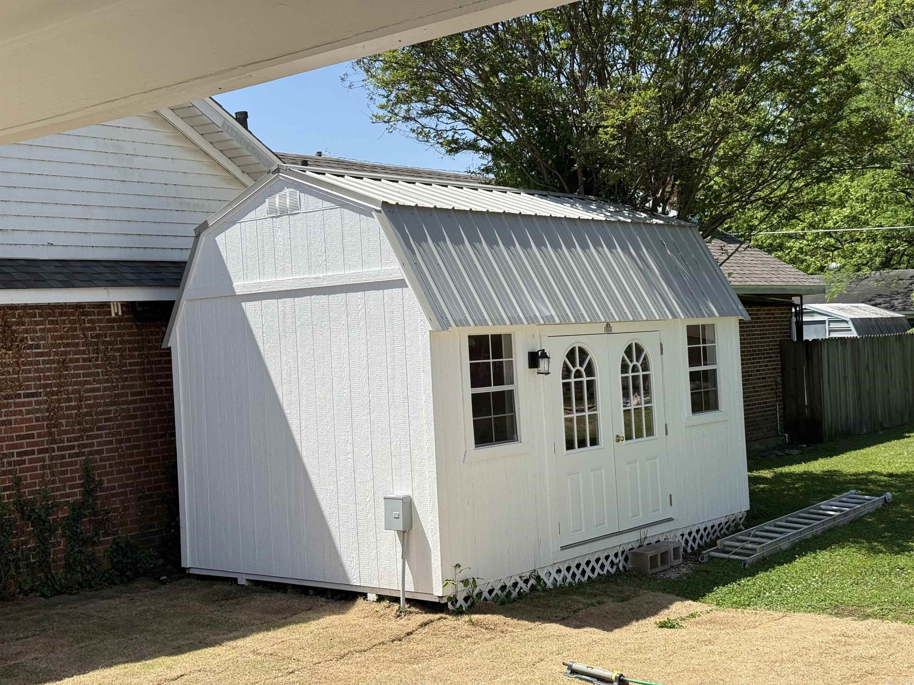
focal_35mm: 48
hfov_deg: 39.7
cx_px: 457
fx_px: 1267
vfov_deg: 30.3
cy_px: 342
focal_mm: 6.76
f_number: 1.78
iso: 64
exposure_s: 1/4587
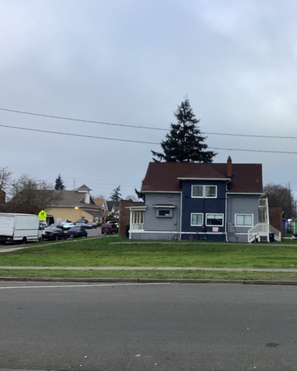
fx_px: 450
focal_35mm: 41
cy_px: 184
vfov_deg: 44.8
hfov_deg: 35.4
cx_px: 236
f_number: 2.4
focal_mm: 3.3
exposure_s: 1/307
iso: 25
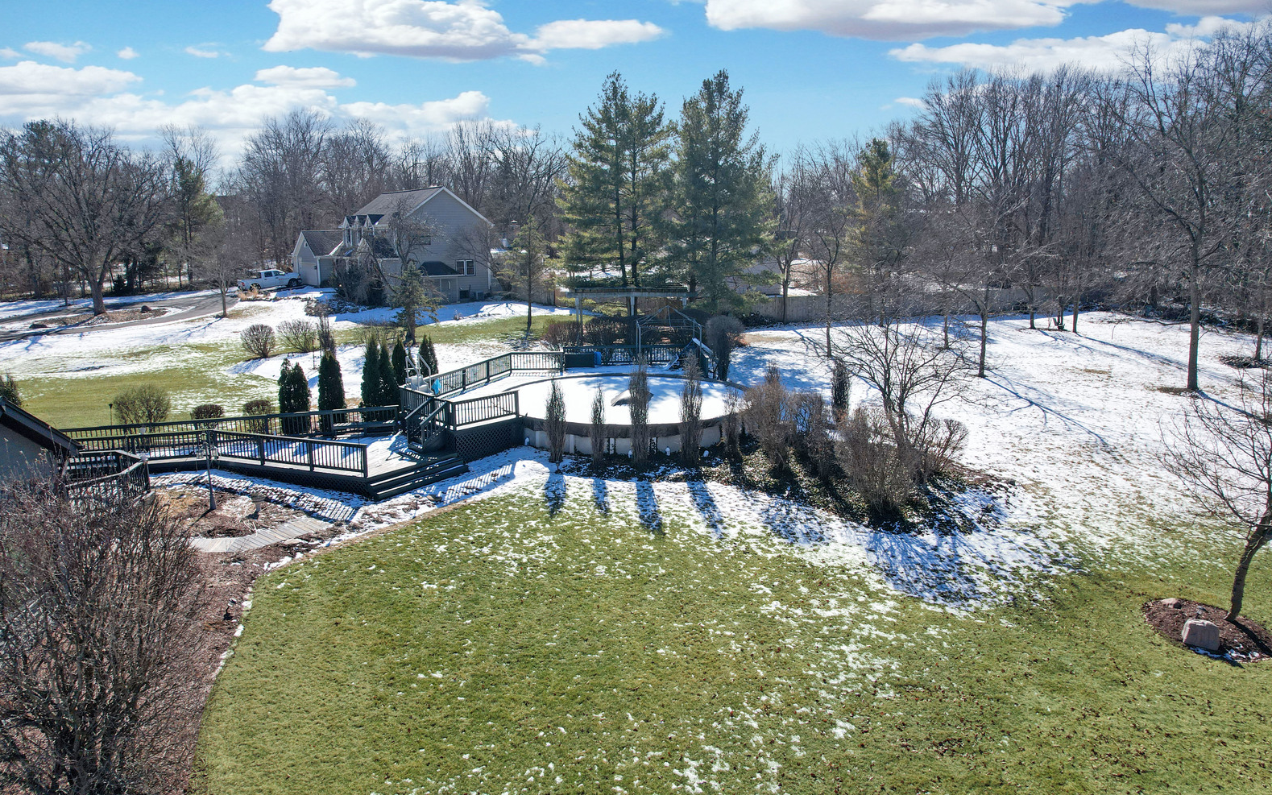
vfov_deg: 52.9
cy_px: 429
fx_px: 797
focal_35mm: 23
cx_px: 622
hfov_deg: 77.1
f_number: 2.8
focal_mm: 8.38
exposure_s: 1/640
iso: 120
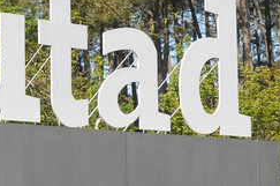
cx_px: -46
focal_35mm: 251
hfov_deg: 8.1
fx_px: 1948
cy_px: 25
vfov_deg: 5.4
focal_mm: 70
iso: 200
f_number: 9
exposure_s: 1/320
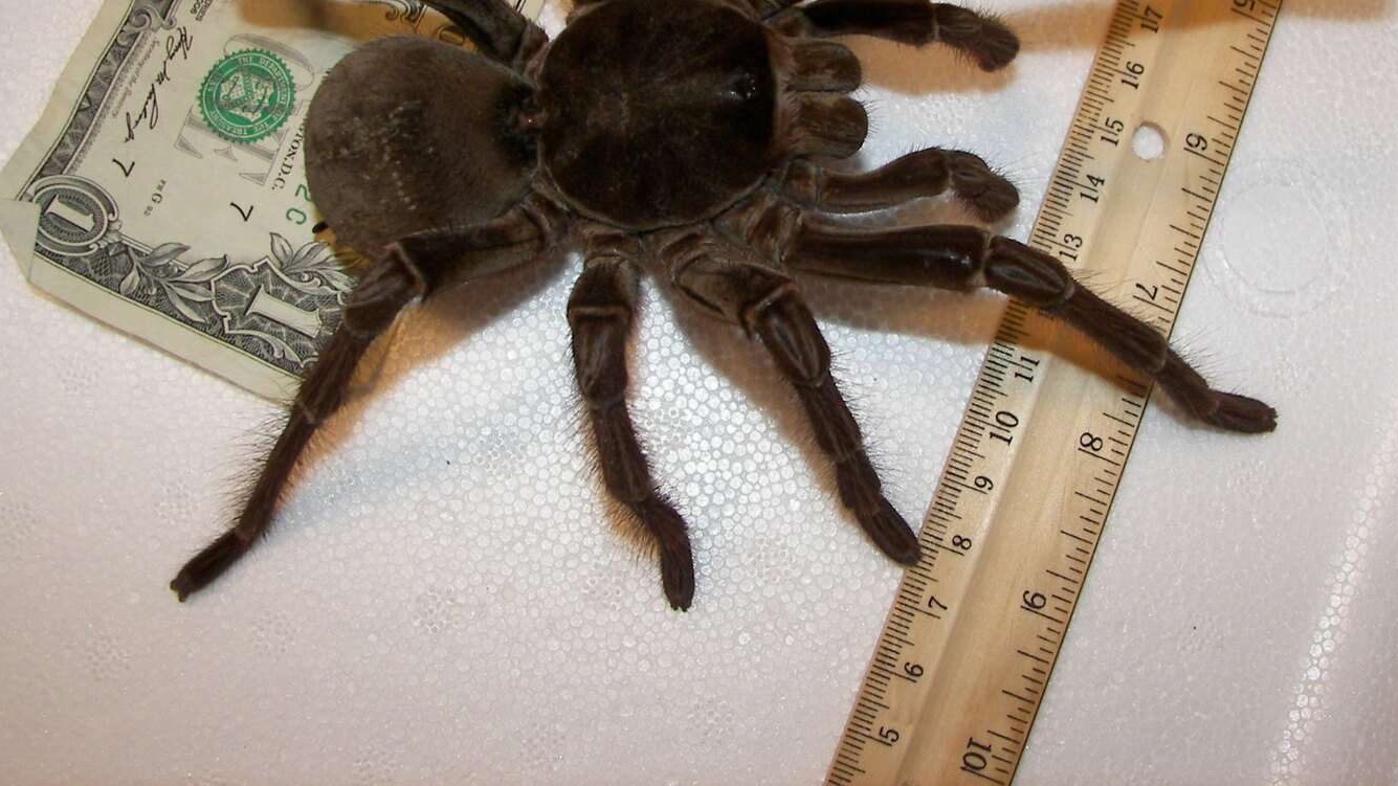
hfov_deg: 43.6
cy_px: 159
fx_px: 1742
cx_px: 789
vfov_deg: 25.0
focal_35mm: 47
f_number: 2.8
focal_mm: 6
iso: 100
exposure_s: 1/30
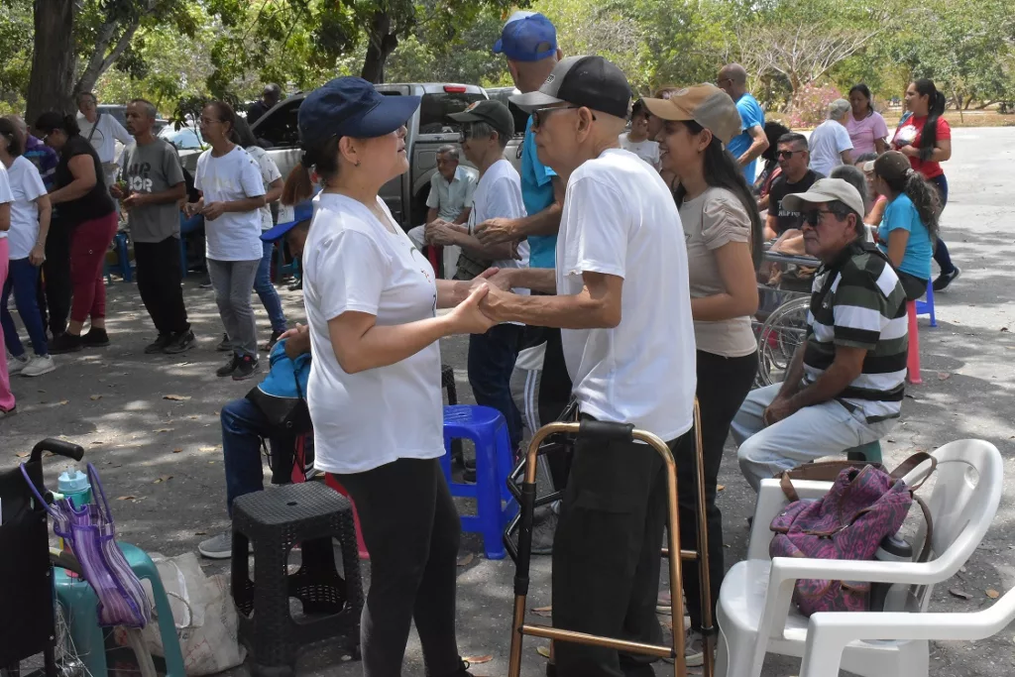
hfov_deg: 47.9
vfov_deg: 33.0
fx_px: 1142
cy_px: 338
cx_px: 508
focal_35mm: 40
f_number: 16
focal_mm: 27
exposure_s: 1/1000
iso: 3200
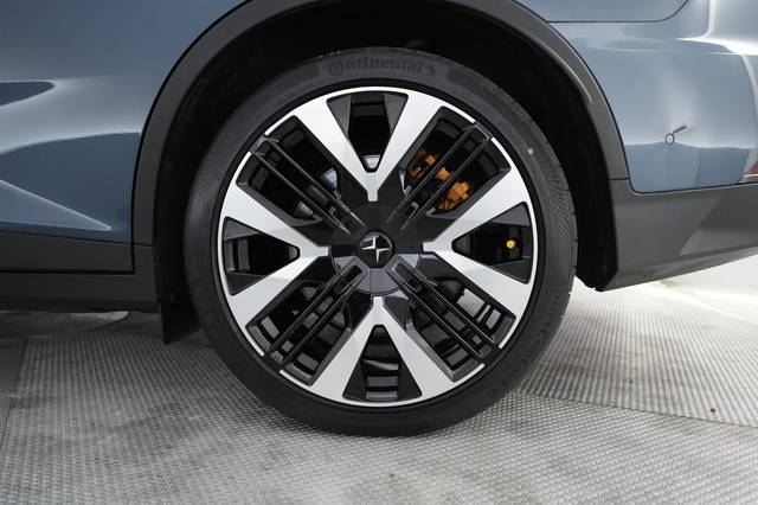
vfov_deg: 49.5
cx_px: 379
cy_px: 252
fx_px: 547
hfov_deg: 69.4
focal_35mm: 26
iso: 4000
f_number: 2.8
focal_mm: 26
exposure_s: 1/160
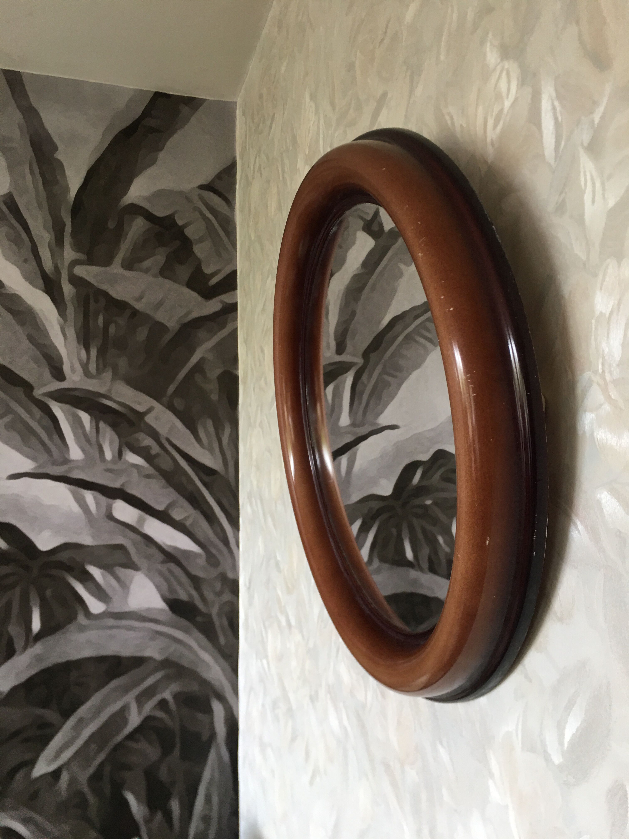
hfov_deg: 48.2
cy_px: 420
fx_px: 703
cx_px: 314
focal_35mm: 29
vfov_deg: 61.7
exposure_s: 1/33
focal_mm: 4.15
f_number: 2.2
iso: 50
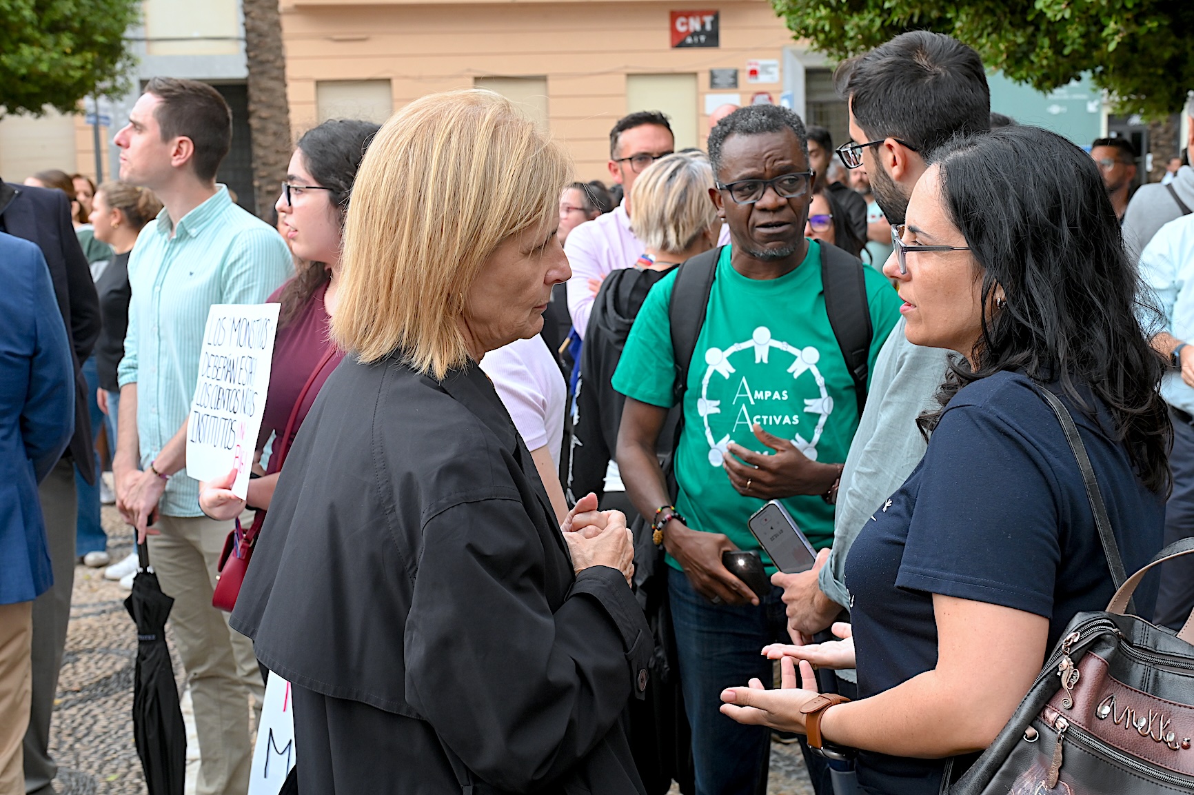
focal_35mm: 48
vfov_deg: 28.0
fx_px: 1591
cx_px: 597
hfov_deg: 41.1
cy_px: 398
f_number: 8
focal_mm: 48
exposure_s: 1/250
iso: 1600
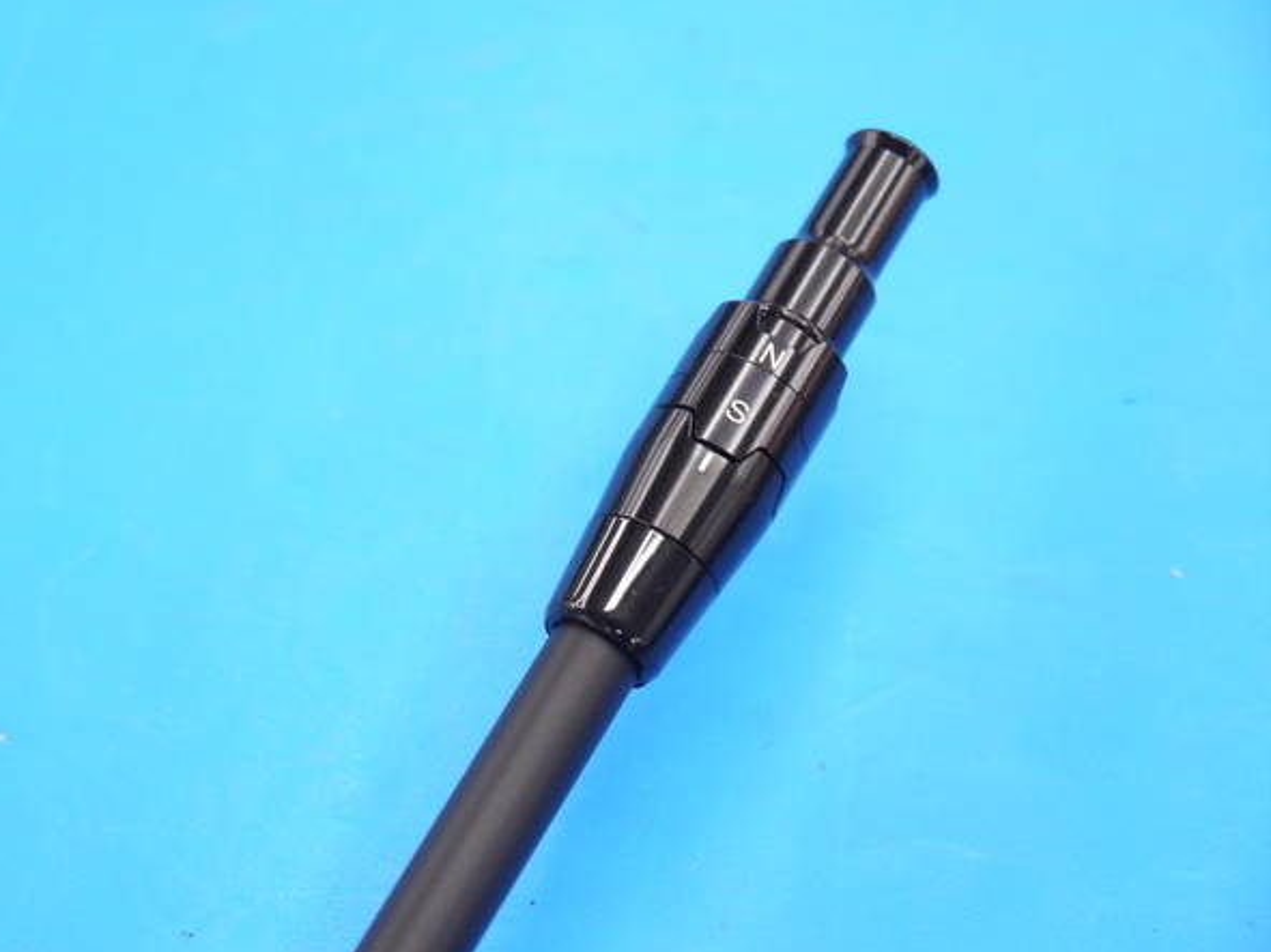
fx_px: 3341
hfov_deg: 21.5
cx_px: 585
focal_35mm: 91
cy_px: 509
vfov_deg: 16.2
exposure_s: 1/80
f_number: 5.6
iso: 800
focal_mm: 42
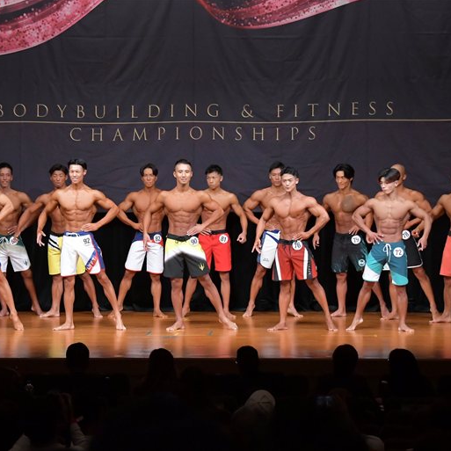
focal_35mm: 158
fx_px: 2329
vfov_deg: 11.1
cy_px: 225
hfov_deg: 11.1
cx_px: 176
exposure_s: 1/400
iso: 5000
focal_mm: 82
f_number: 5.6
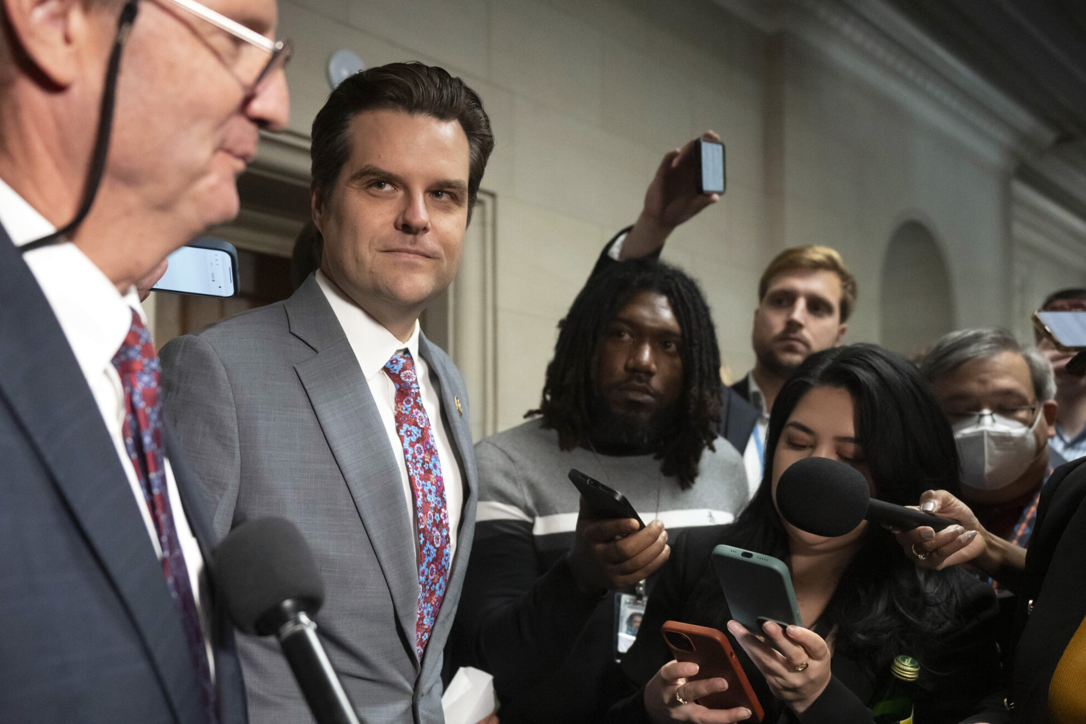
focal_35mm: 39
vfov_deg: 34.1
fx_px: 1176
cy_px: 450
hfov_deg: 49.4
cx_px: 466
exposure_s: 1/320
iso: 8000
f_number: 2.8
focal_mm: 30
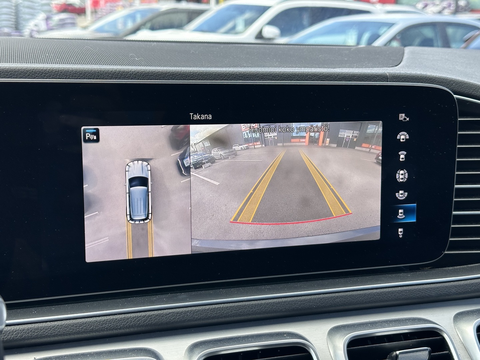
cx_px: 240
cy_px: 180
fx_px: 666
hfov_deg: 39.7
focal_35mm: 48
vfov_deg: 30.3
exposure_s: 1/289
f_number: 1.78
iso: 64
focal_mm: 6.86
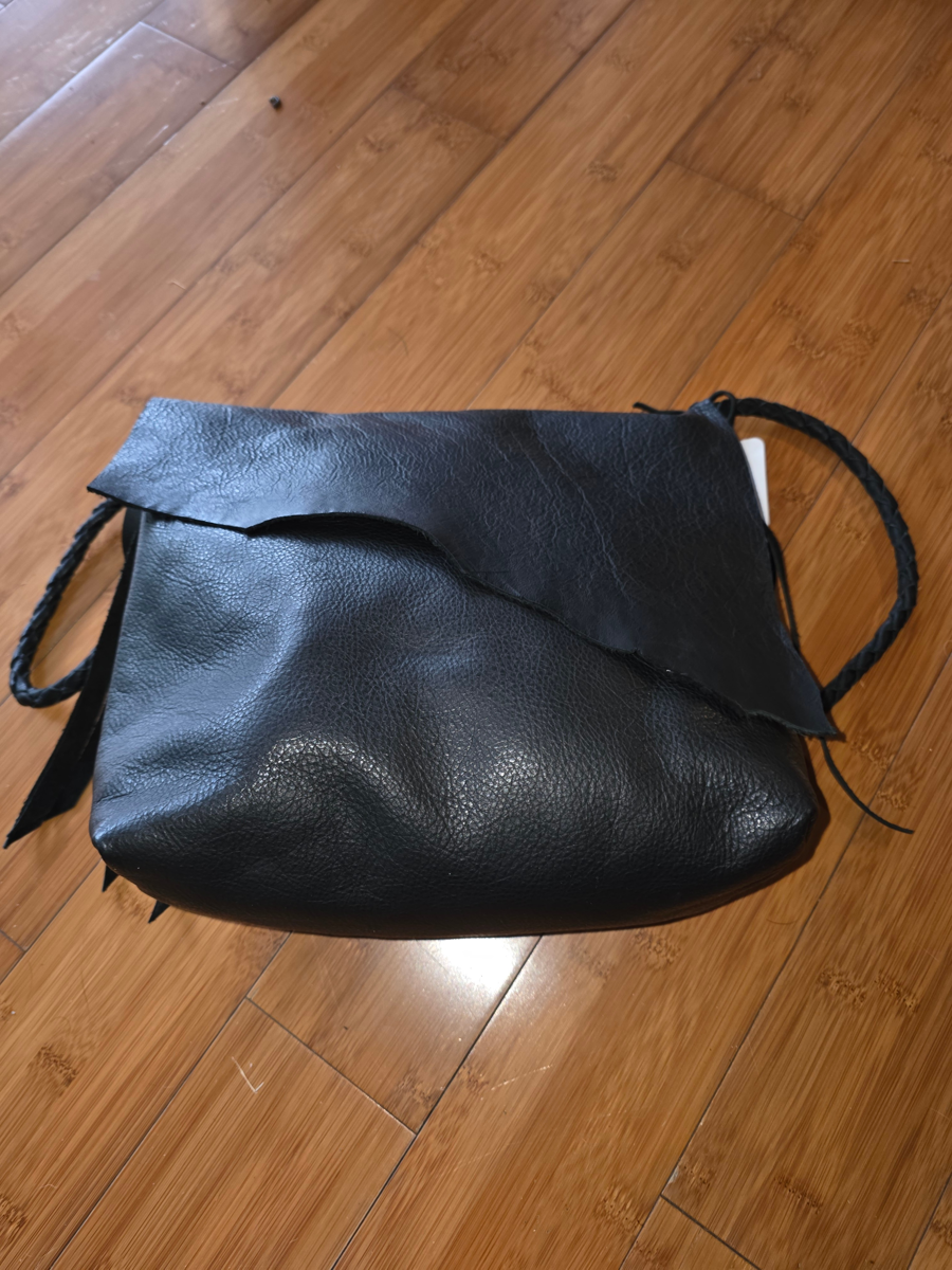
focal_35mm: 23
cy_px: 635
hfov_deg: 58.9
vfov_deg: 73.9
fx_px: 843
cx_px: 476
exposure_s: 1/15
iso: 1600
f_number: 1.7
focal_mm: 6.3
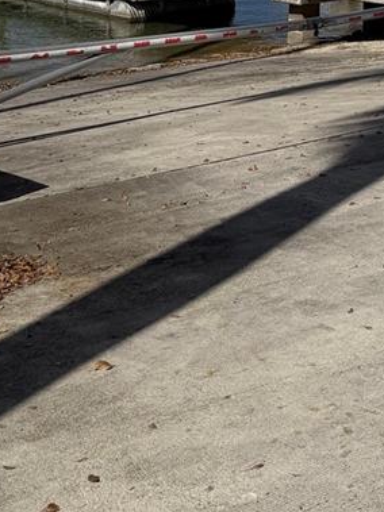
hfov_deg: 18.2
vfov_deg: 23.5
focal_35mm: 76
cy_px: -103
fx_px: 1125
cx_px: 483
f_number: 1.78
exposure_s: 1/10309
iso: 80
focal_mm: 6.76
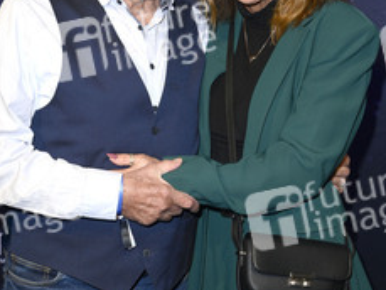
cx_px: 179
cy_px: 126
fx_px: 937
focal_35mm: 84
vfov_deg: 17.6
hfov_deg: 23.3
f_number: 5.6
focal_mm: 50
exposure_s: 1/125
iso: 1000
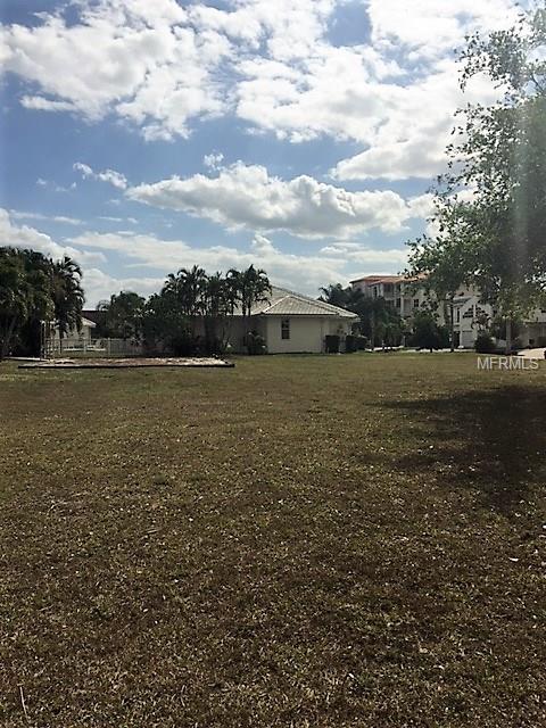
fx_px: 610
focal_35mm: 29
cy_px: 364
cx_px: 273
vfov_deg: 61.7
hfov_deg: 48.2
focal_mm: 4.15
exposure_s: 1/5650
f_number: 2.2
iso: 32
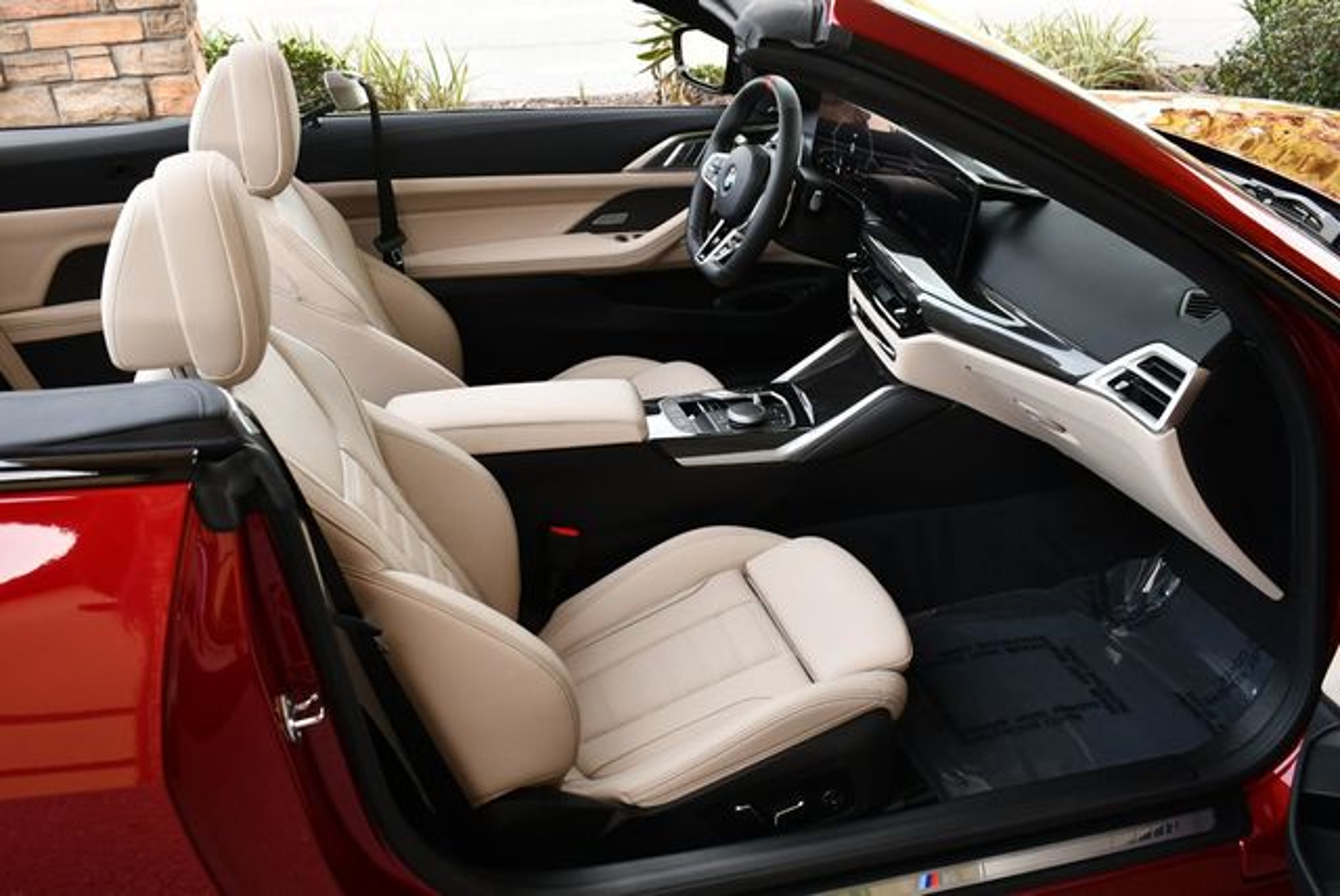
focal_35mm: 36
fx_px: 1341
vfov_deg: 36.9
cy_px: 448
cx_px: 670
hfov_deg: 53.1
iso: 400
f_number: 4
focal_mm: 18
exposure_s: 1/250
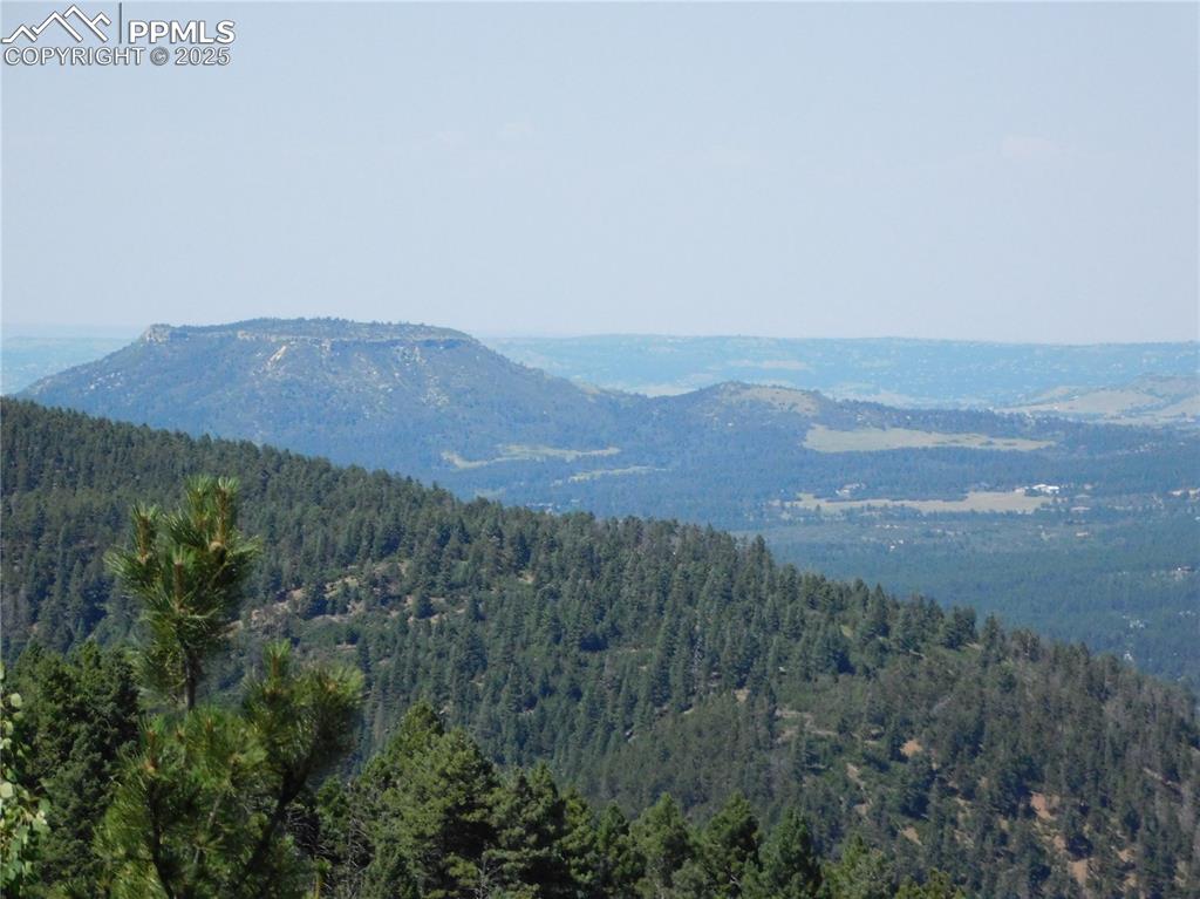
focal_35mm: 232
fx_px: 8039
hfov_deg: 8.5
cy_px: 450
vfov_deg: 6.4
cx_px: 600
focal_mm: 41.3
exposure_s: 1/800
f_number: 11.2
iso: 800
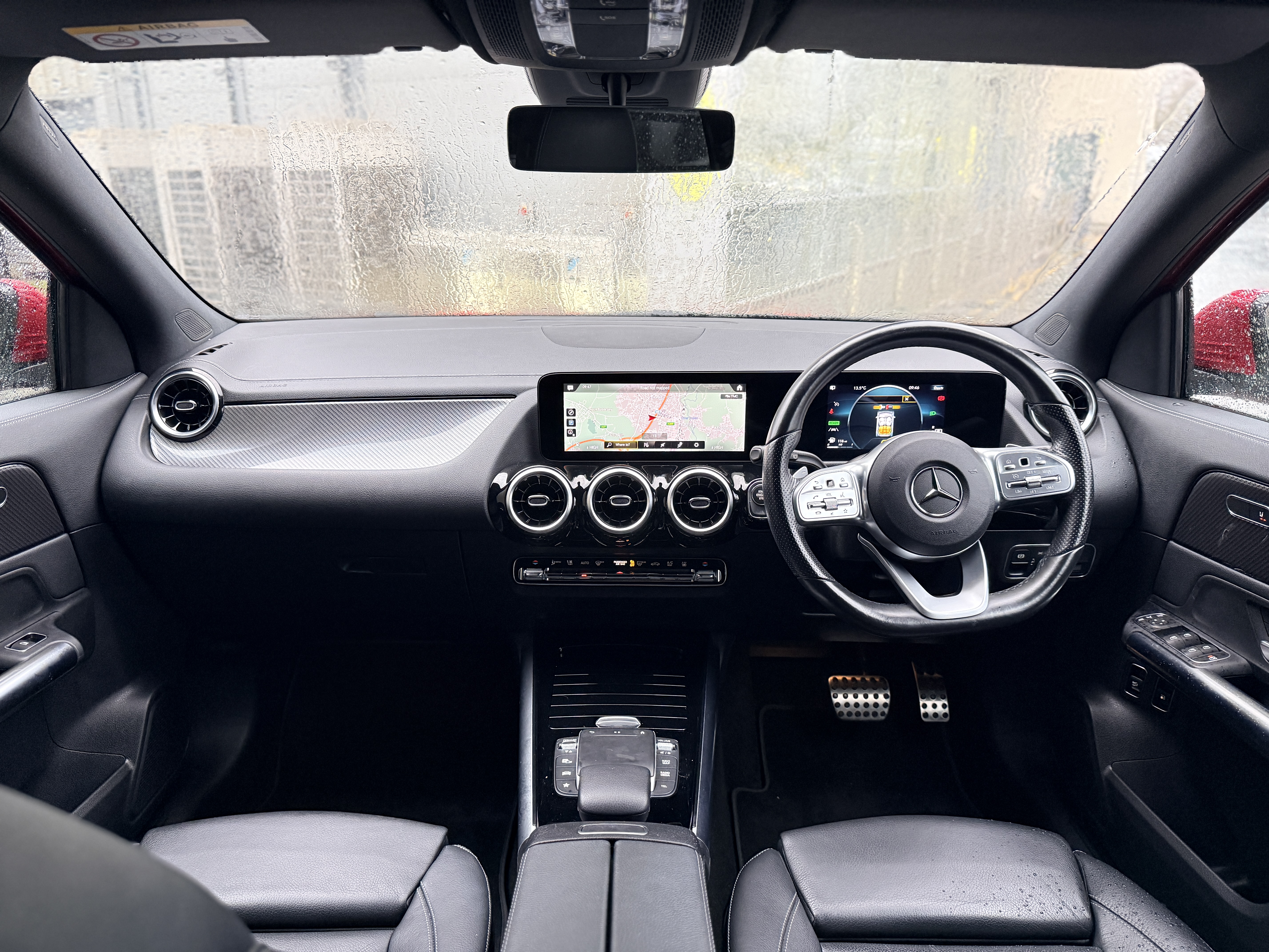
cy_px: 476
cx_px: 634
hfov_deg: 71.6
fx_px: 880
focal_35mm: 24
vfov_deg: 56.8
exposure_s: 1/59
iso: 320
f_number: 1.78
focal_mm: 6.76
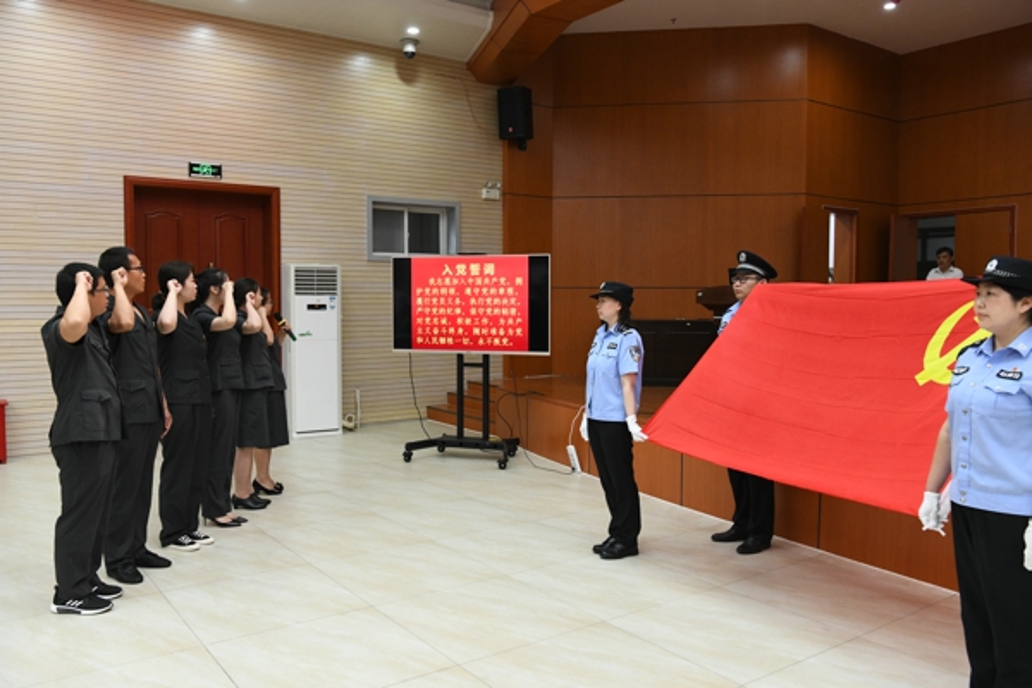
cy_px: 344
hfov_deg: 61.9
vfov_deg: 43.6
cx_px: 516
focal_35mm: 30
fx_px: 860
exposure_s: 1/80
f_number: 6.3
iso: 3200
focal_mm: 30
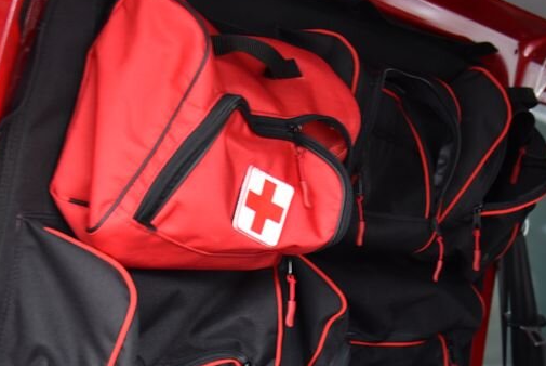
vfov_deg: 17.6
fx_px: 1169
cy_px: 286
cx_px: 230
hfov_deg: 26.3
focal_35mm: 77
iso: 500
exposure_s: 1/10
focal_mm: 38
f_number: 4
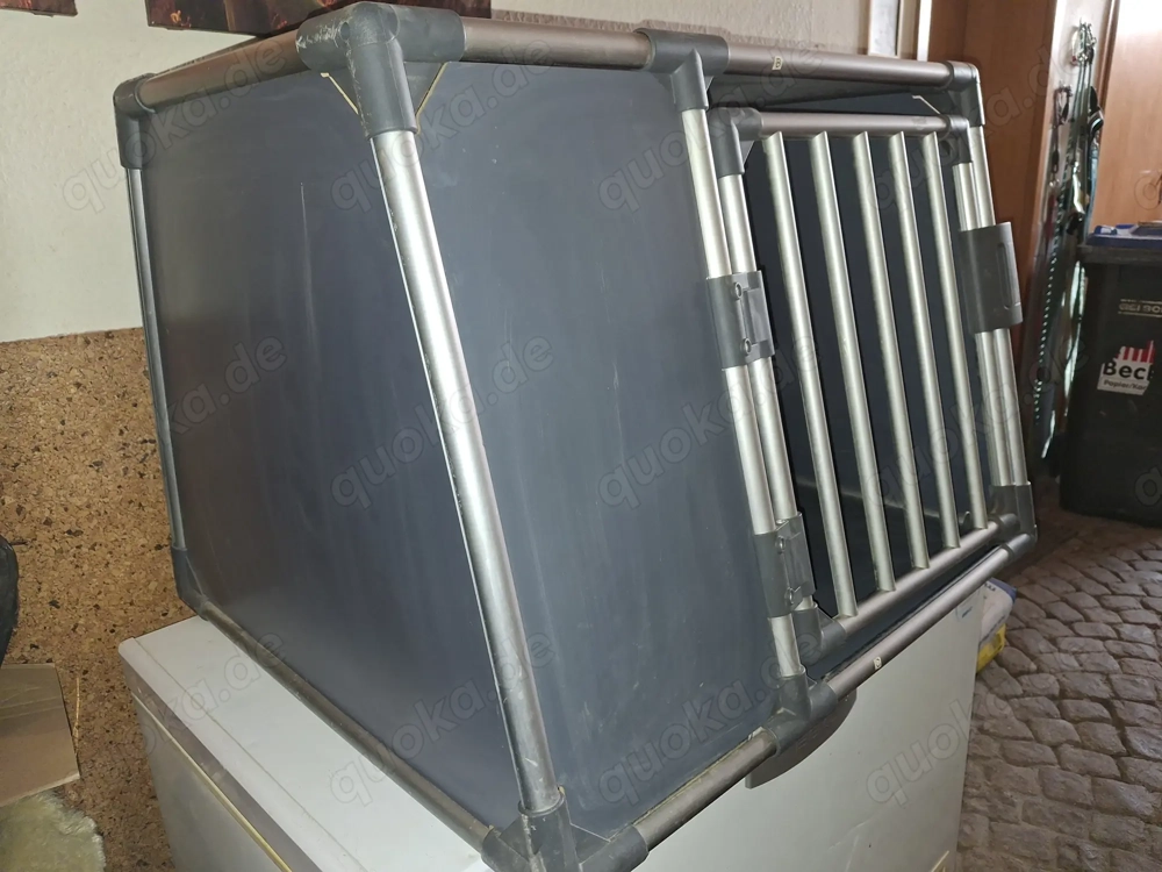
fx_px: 839
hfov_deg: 69.4
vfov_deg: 54.9
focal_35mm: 25
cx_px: 581
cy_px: 436
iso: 200
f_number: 1.8
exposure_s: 1/50
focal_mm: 4.69
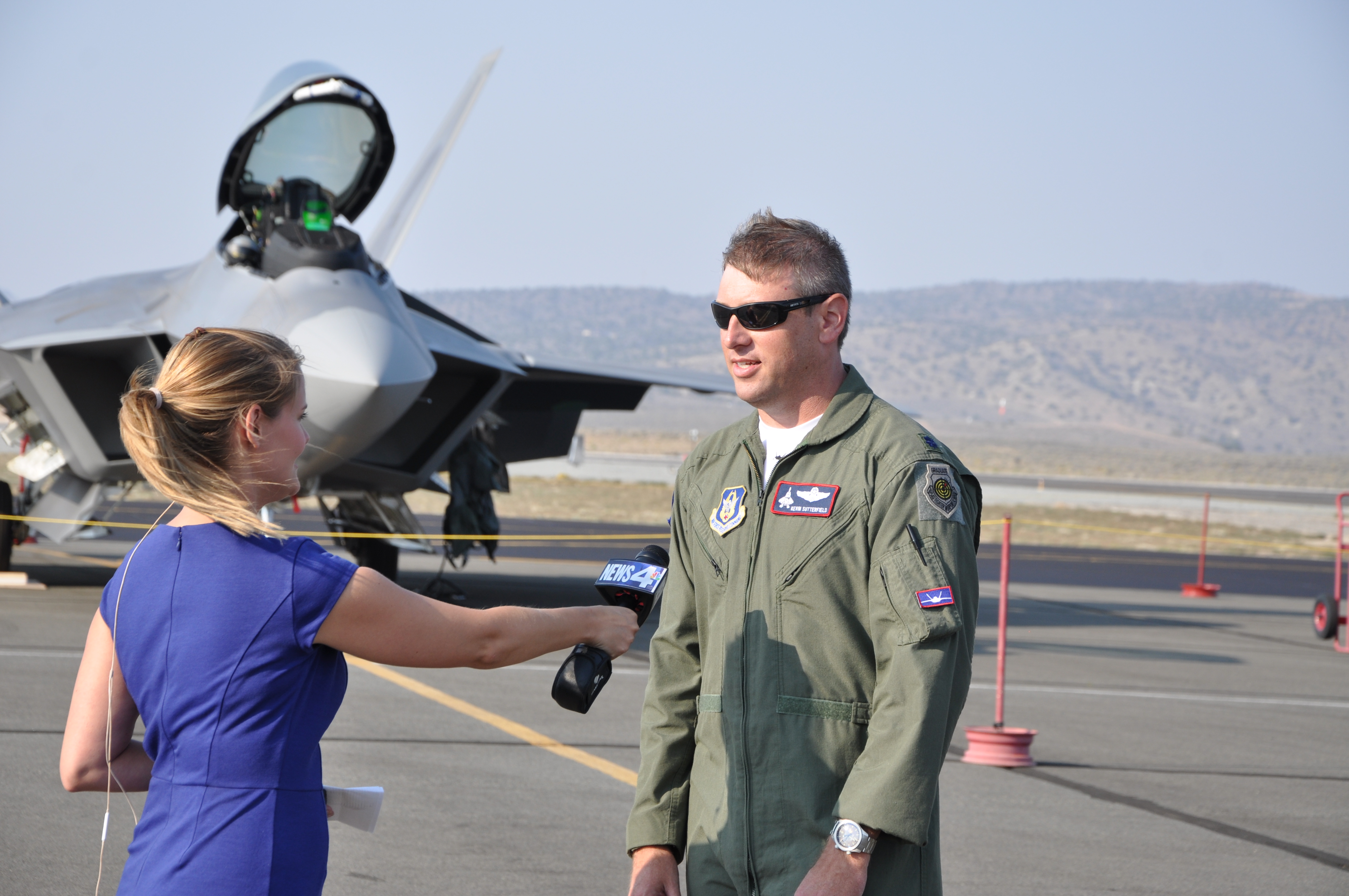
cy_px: 448
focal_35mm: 128
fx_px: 4772
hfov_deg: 16.1
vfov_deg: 10.7
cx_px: 674
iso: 200
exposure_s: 1/320
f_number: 9
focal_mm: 85
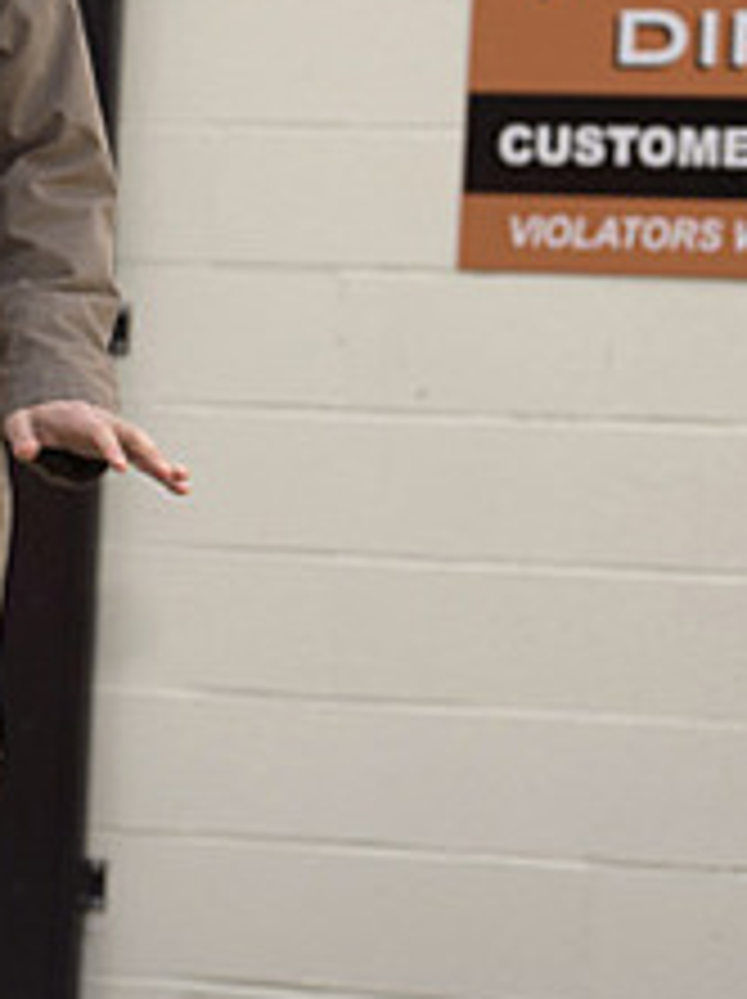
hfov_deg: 6.2
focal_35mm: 237
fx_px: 6832
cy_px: 207
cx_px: 112
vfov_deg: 8.3
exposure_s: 1/320
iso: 200
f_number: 4
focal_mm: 70
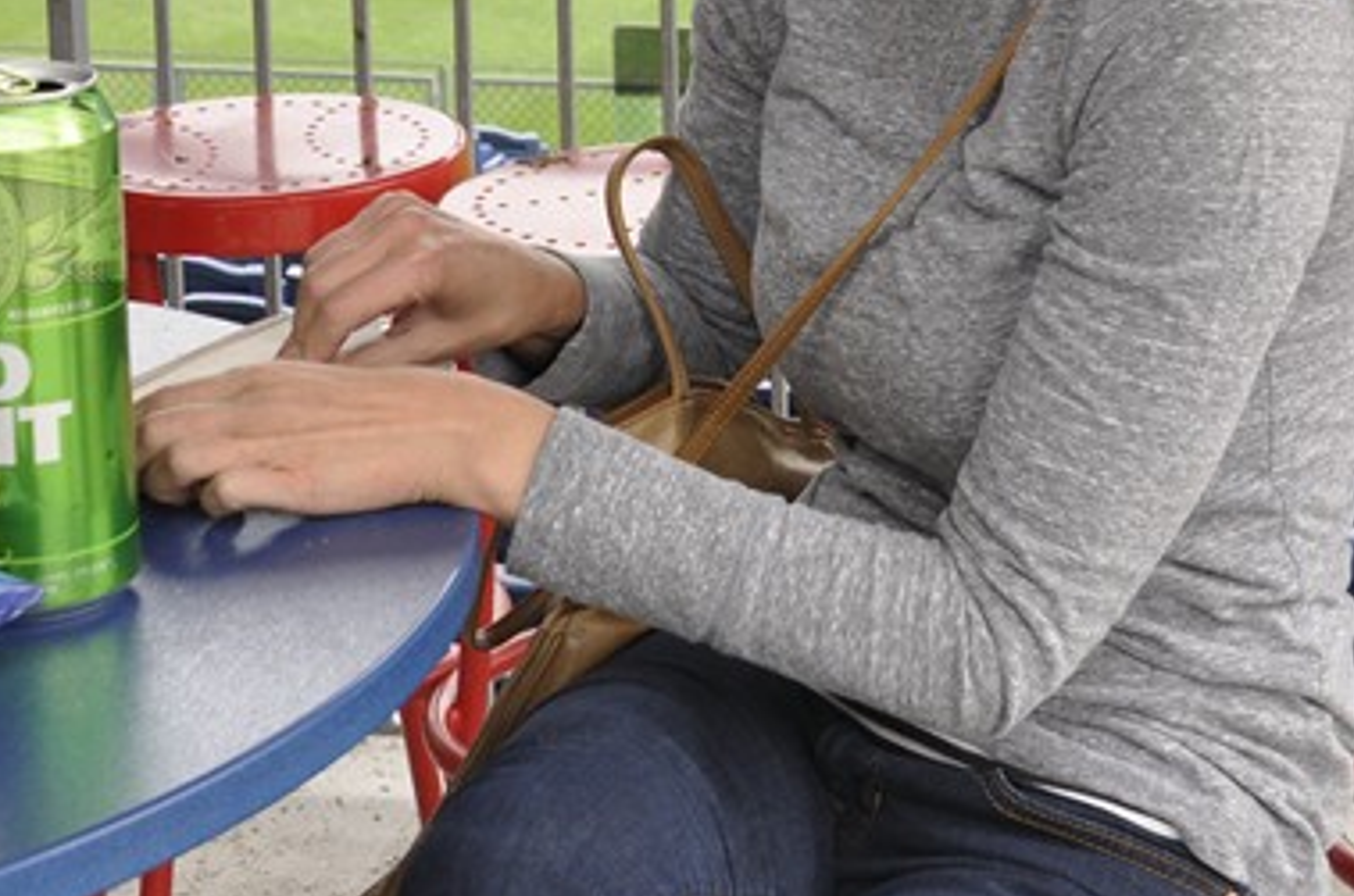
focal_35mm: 103
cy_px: -278
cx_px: 1143
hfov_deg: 19.6
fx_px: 3866
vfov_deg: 12.8
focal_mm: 26
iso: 400
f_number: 8
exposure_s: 1/60
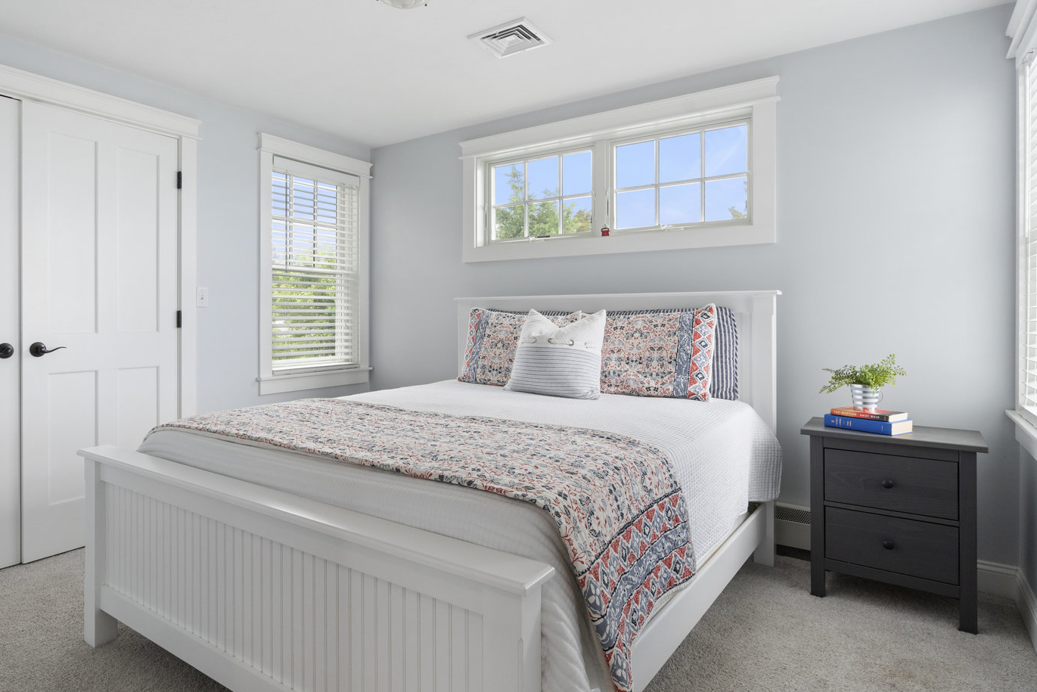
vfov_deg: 59.5
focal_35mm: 21
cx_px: 400
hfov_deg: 79.9
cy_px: 328
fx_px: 605
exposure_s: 1/40
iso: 800
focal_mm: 16
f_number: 8
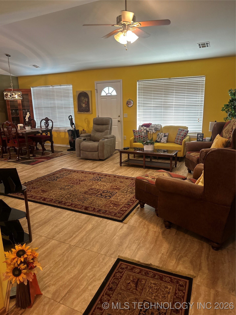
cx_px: 118
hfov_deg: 56.8
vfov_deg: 71.6
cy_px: 158
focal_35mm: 24
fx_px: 218
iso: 320
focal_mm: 6.86
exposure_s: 1/60
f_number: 1.78
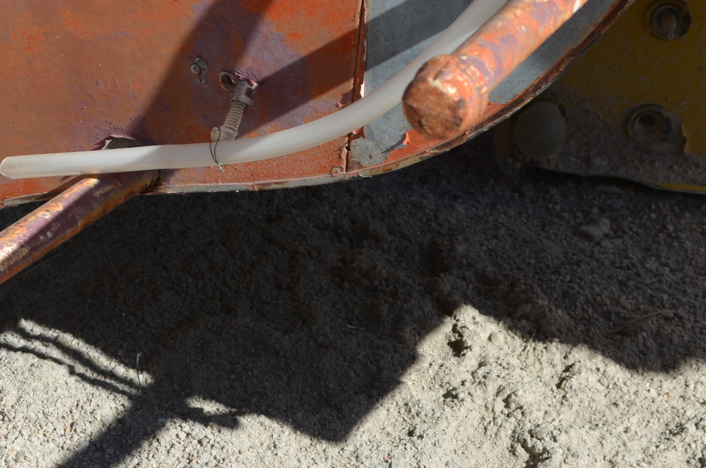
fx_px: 2897
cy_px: 199
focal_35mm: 148
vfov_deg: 9.2
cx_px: 205
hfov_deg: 13.9
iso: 100
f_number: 9
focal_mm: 50
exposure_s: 1/320
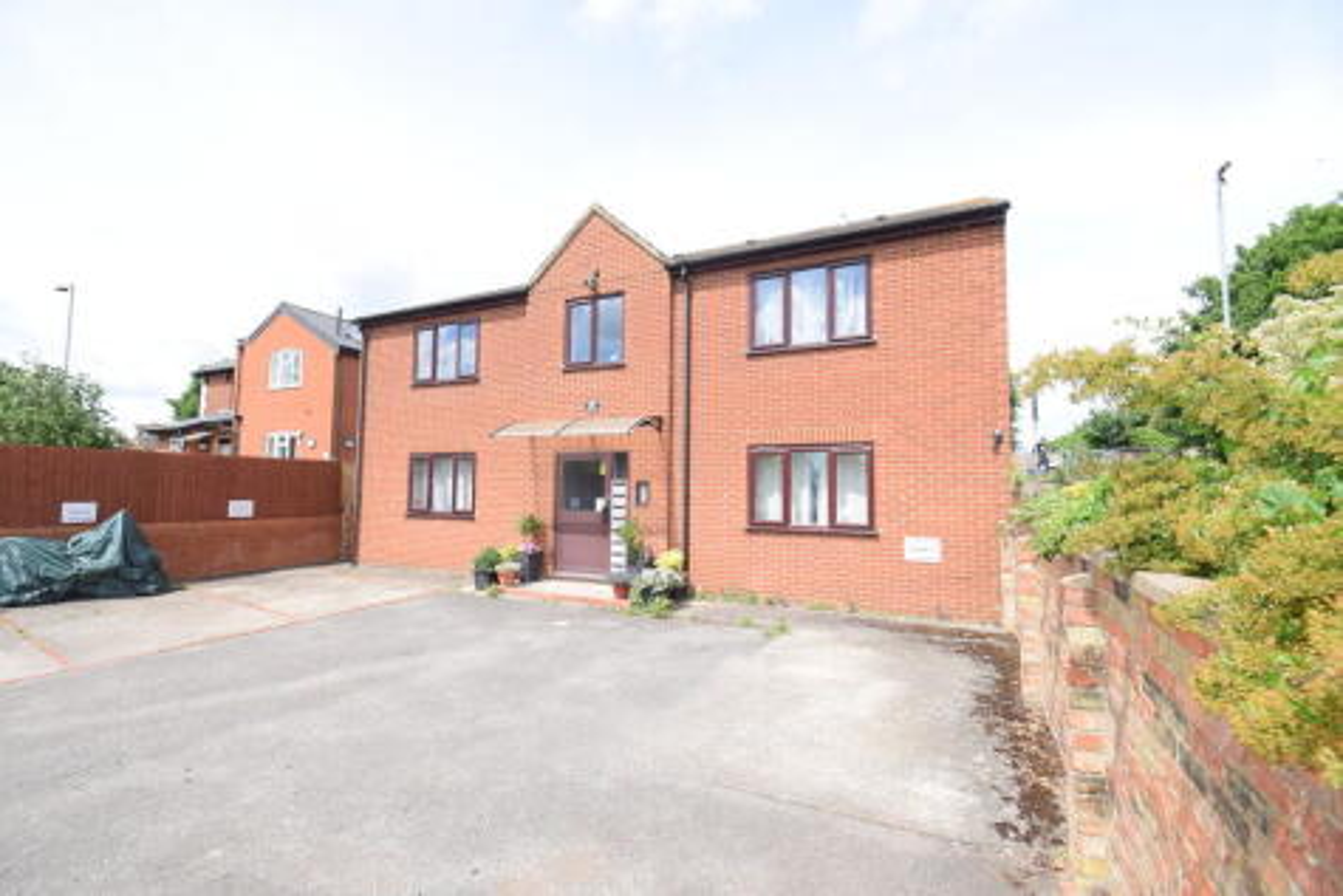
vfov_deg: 77.4
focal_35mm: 15
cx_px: 672
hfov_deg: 100.4
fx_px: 560
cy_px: 448
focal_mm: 10
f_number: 8
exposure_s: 1/250
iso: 200
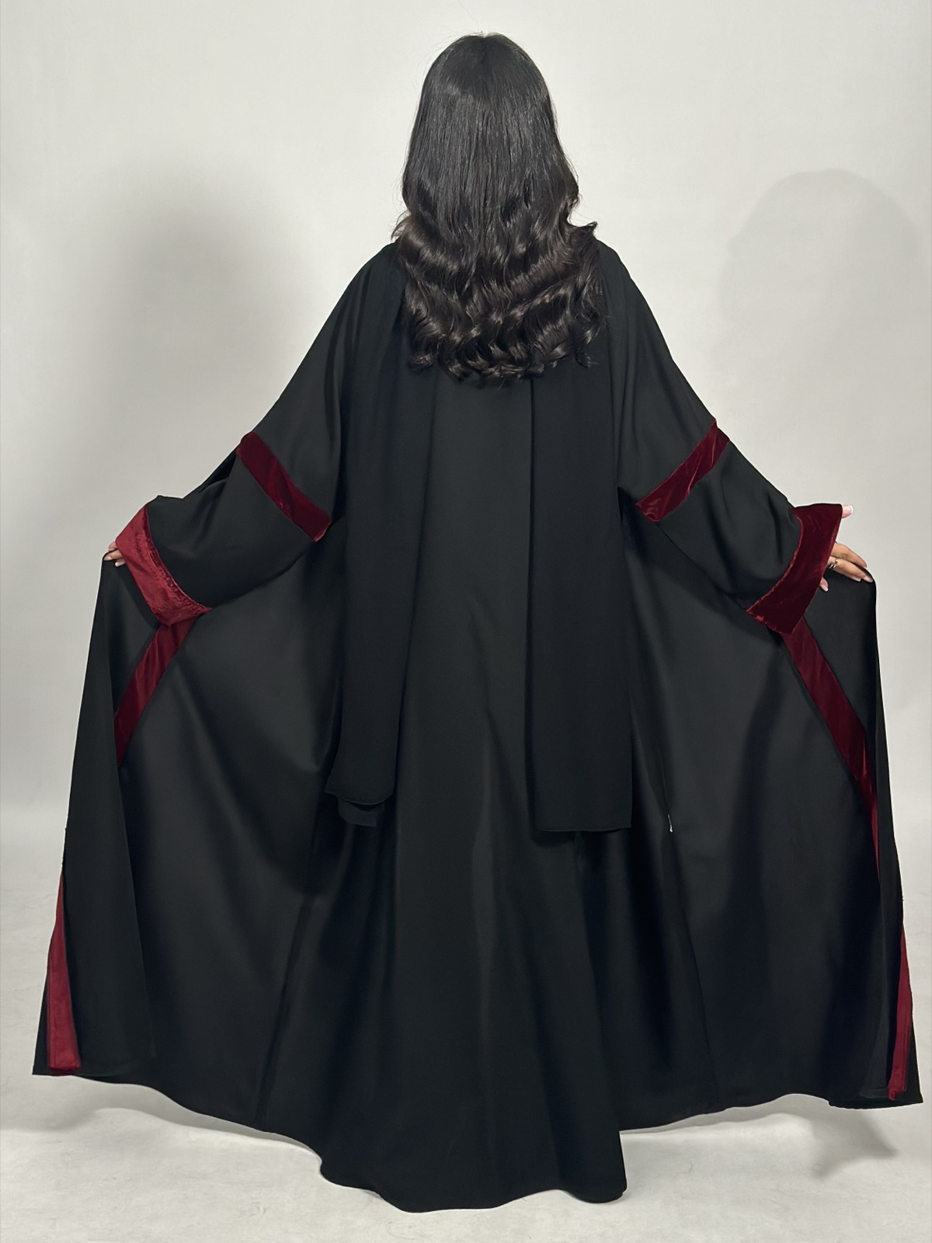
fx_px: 1723
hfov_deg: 30.3
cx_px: 466
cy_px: 622
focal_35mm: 48
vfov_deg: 39.7
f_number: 1.78
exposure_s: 1/116
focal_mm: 6.86
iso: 125
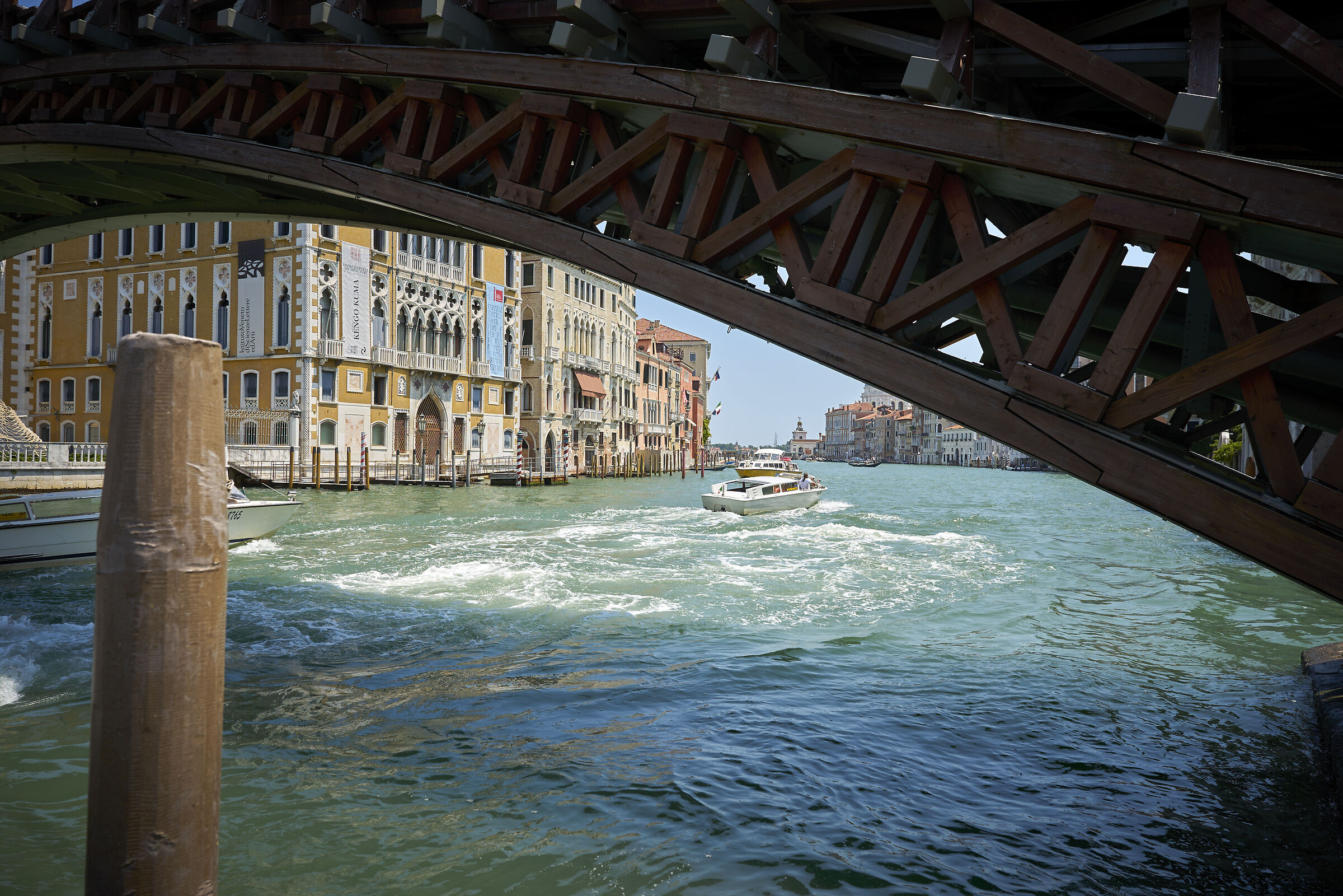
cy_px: 448
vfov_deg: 53.1
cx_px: 672
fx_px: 895
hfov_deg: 73.7
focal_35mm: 24
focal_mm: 24
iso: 100
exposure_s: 1/320
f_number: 5.6
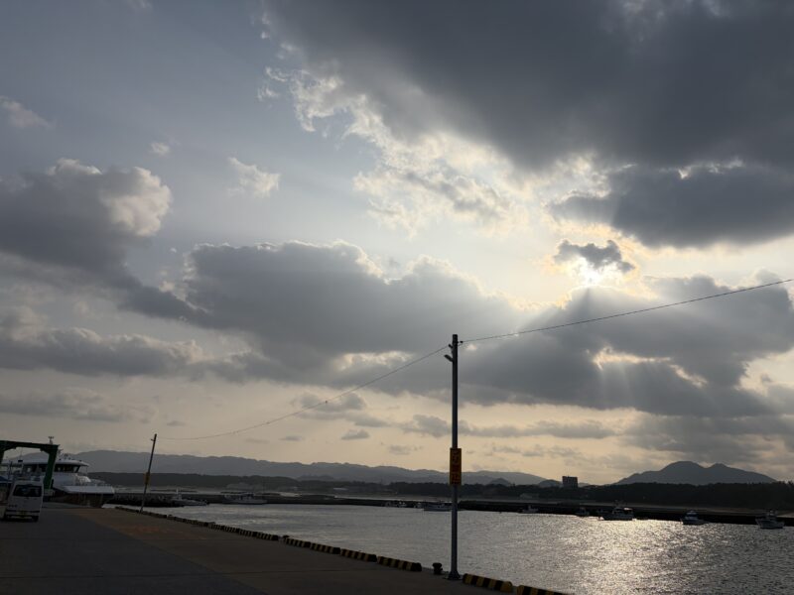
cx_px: 397
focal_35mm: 26
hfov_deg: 67.3
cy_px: 298
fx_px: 596
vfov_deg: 53.1
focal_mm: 5.96
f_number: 1.6
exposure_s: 1/14493
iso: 50
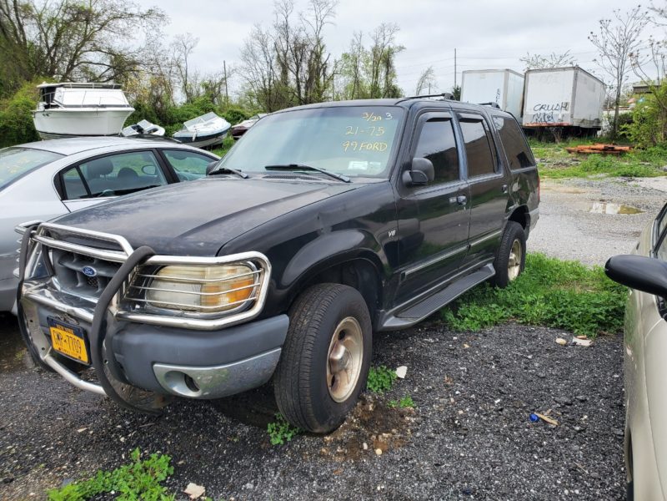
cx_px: 334
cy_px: 250
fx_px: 501
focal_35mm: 26
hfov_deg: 67.3
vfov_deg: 53.1
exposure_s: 1/1114
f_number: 2.4
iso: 50
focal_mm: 4.3
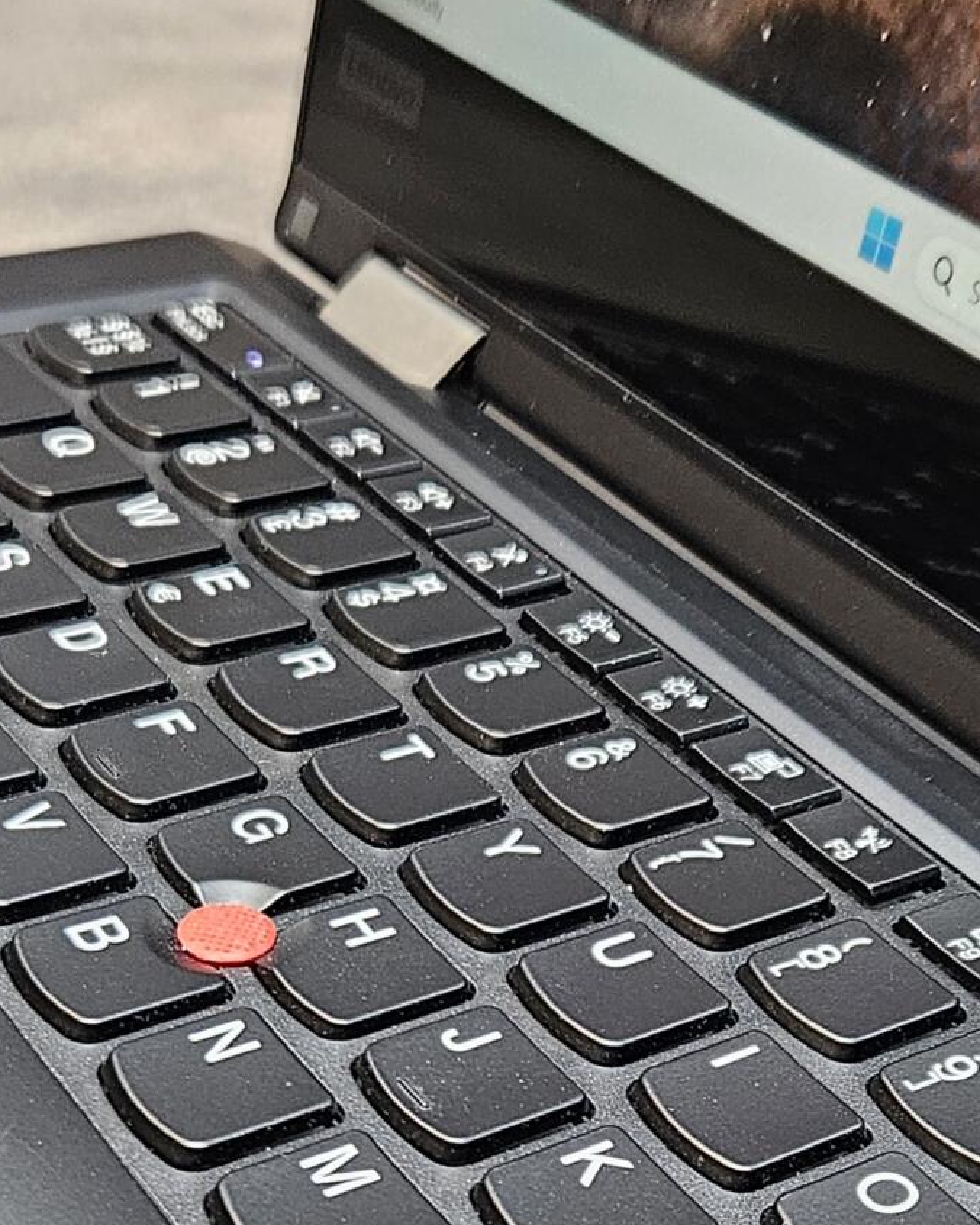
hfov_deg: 22.4
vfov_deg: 26.9
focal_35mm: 68
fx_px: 2465
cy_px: 1121
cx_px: 657
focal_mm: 5.4
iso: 400
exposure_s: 1/100
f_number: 1.8
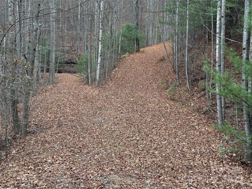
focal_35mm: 48
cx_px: 126
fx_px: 349
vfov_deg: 30.3
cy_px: 94
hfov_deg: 39.7
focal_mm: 6.76
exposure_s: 1/305
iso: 80
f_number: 1.78
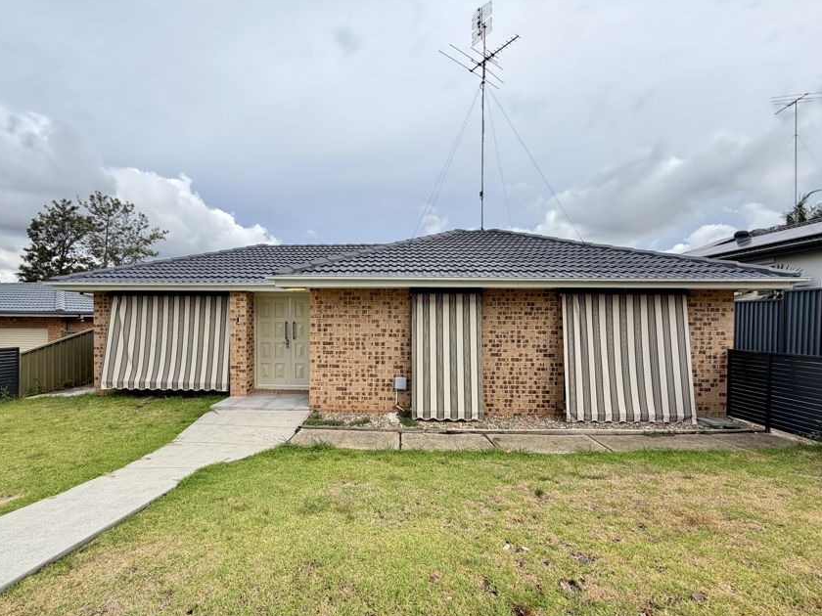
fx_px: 356
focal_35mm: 15
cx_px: 388
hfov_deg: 98.1
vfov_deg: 81.7
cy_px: 325
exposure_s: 1/502
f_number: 2.2
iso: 64
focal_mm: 2.22
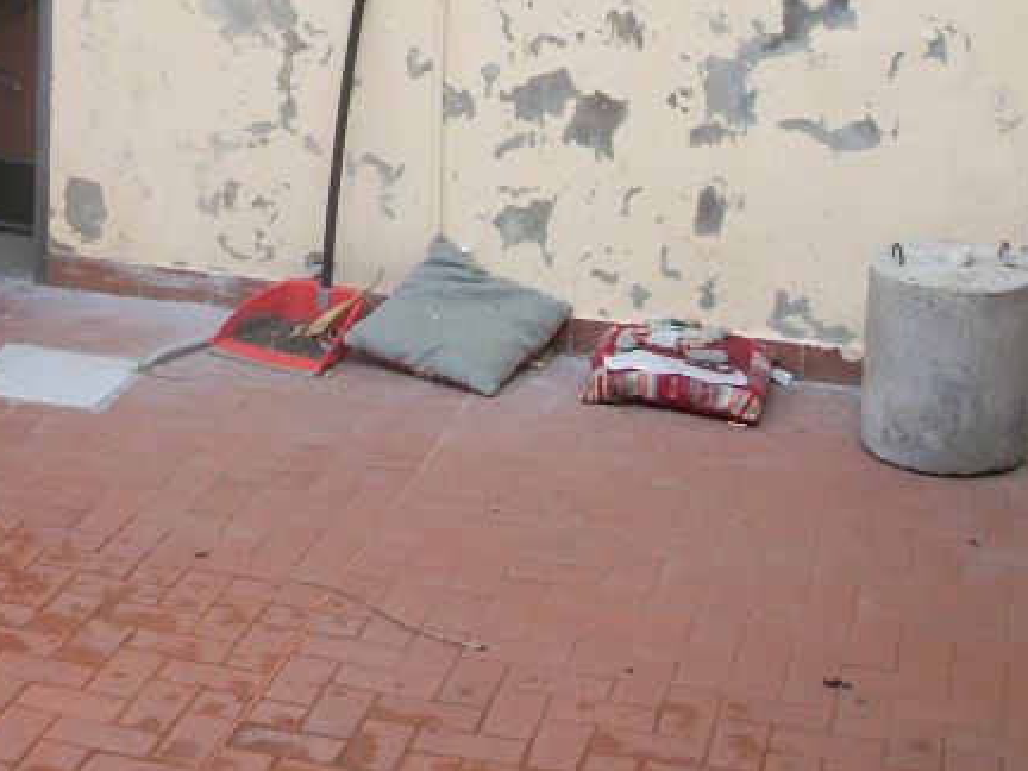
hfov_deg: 22.9
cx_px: 81
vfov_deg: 17.3
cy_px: -43
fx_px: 2465
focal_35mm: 83
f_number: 3.1
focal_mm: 6.3
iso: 80
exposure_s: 1/80
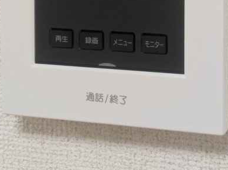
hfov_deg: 15.7
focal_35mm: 126
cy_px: -27
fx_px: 829
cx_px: 122
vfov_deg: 11.5
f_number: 1.89
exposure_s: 1/120
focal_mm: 5.43
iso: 677
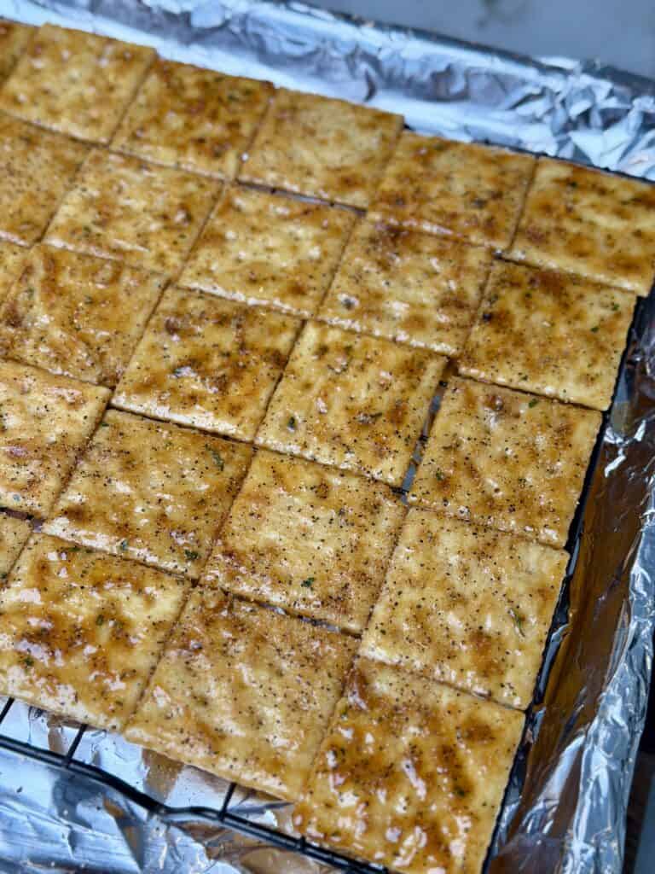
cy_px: 437
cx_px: 328
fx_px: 1211
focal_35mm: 48
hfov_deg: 30.3
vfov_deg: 39.7
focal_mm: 6.76
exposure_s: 1/212
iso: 64
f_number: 1.78
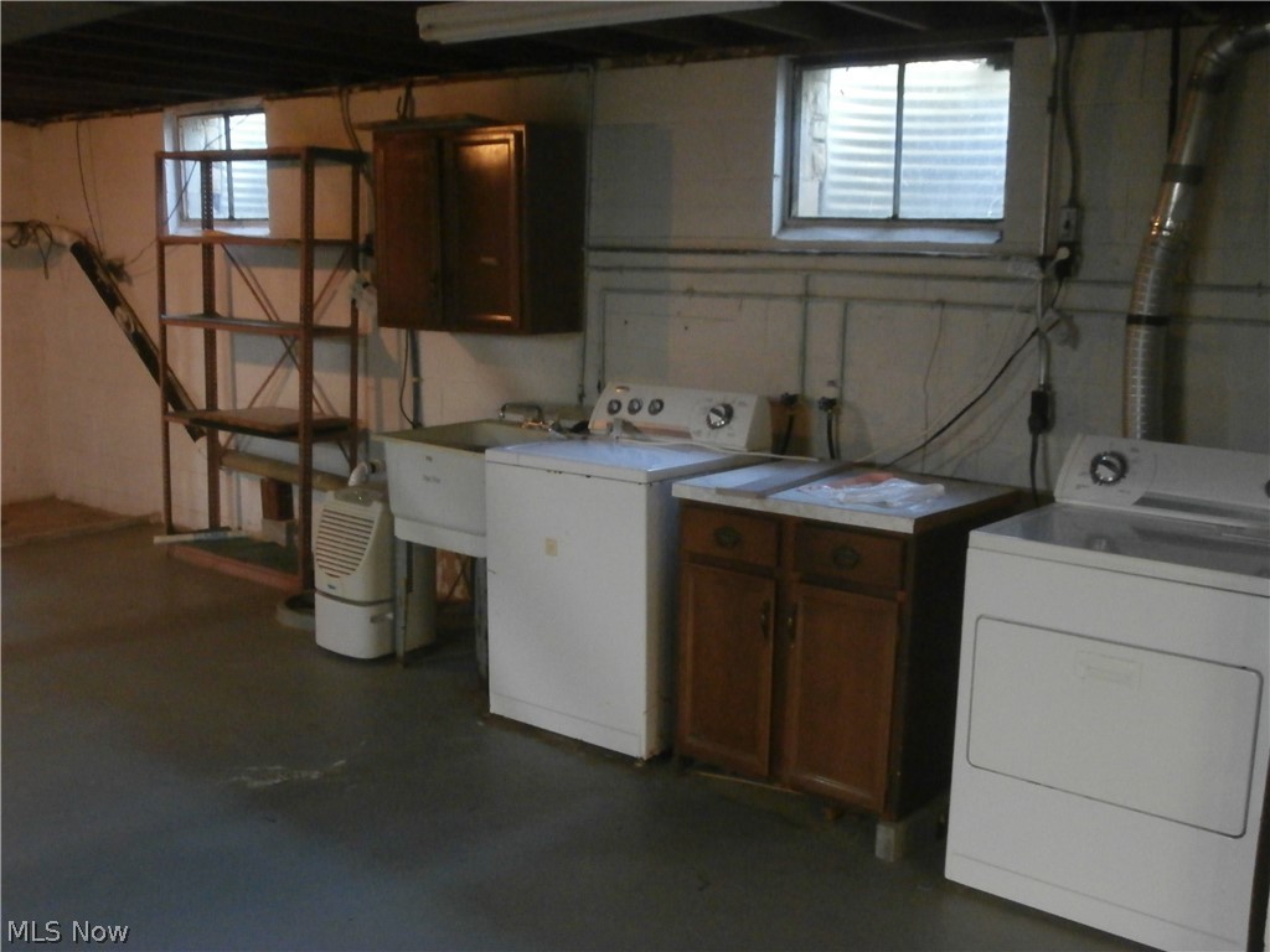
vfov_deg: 37.7
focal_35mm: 38
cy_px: 476
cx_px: 635
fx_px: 1394
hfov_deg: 49.0
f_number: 3.9
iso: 800
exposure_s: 1/8
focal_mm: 6.67
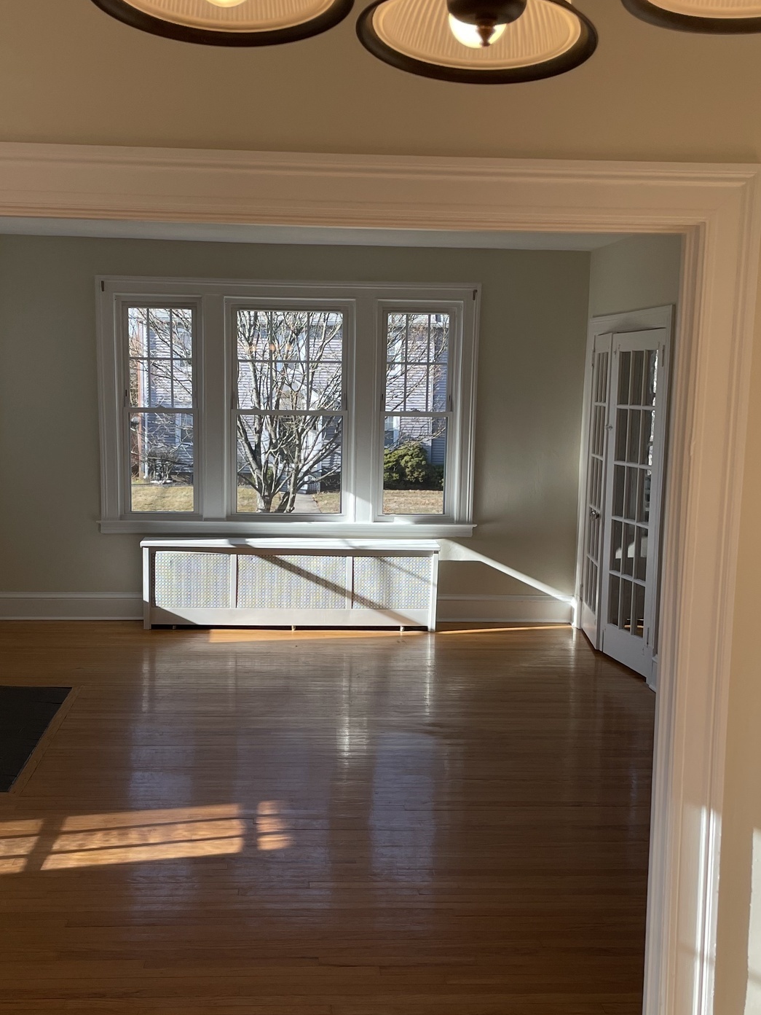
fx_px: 1260
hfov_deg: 33.5
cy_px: 594
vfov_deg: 43.7
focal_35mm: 43
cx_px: 326
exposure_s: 1/469
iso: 32
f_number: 1.6
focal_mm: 4.2
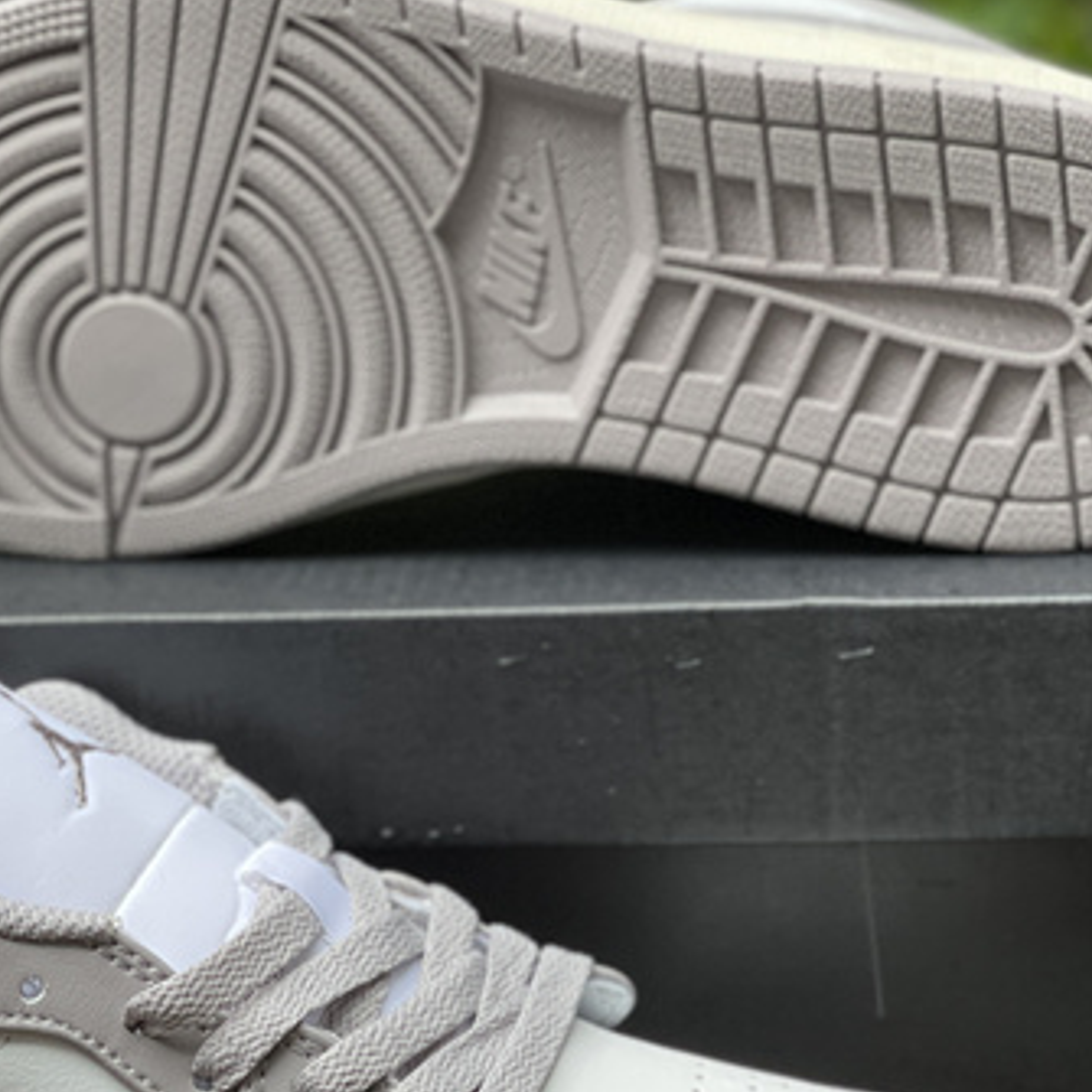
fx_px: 4461
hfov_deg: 13.9
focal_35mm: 125
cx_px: 381
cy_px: 729
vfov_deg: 13.9
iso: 64
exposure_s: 1/121
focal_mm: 7.5
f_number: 2.2
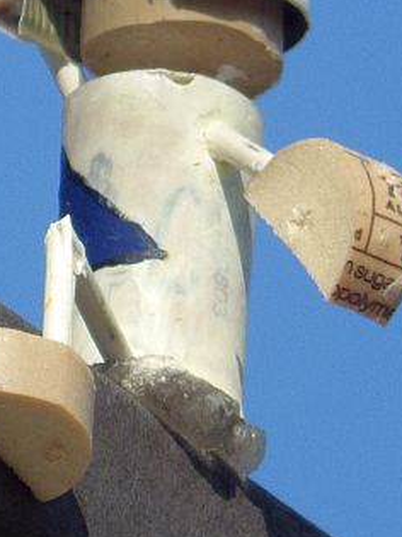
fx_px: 17106
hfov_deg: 1.3
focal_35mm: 1104
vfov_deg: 1.8
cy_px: 34
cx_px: 116
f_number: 5.9
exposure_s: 1/320
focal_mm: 104
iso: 100
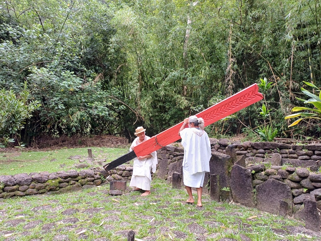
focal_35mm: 25
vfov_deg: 54.9
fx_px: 232
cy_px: 120
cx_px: 160
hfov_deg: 69.4
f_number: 1.8
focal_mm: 4.65
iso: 64
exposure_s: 1/50
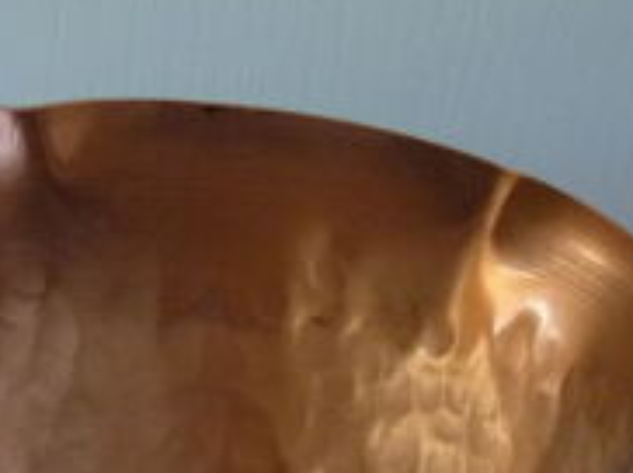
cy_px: 525
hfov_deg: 28.4
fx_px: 1205
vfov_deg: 21.1
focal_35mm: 66
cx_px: 73
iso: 400
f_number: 3.1
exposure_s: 1/25
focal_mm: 4.5
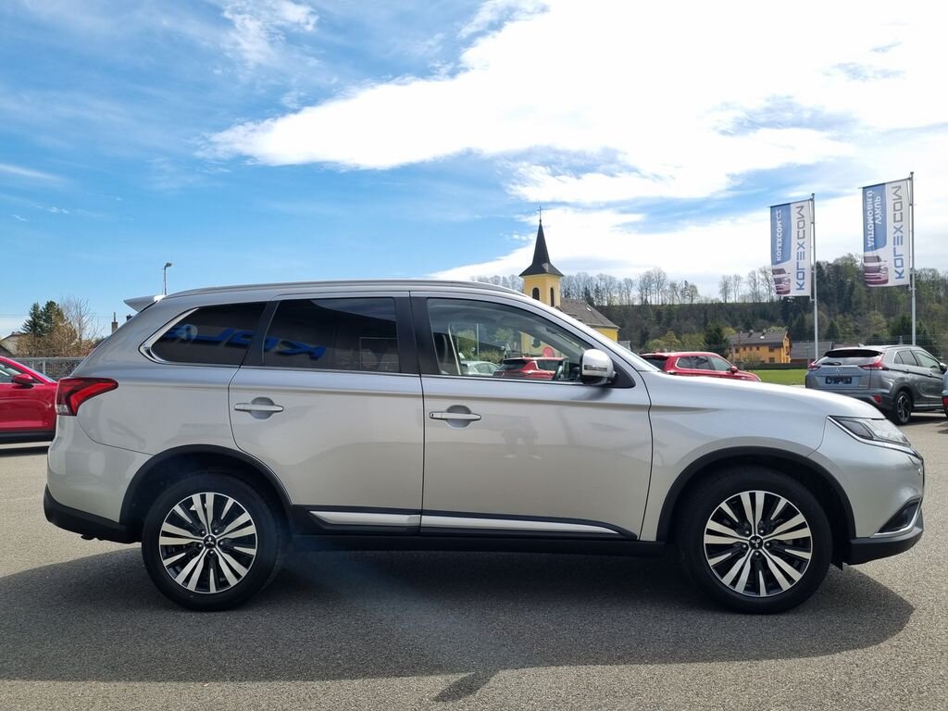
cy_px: 356
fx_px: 712
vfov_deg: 53.1
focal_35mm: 26
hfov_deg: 67.3
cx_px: 474
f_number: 1.8
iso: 50
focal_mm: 5.4
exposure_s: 1/2152
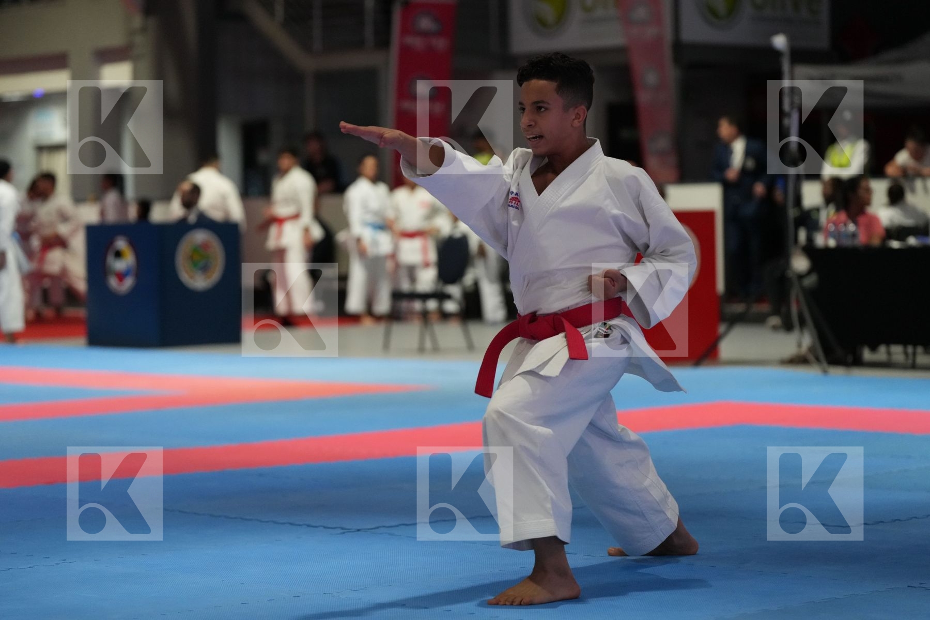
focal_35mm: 102
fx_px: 2635
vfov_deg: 13.4
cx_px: 465
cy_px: 310
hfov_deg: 20.0
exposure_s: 1/500
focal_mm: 102
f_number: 2.8
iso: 4000
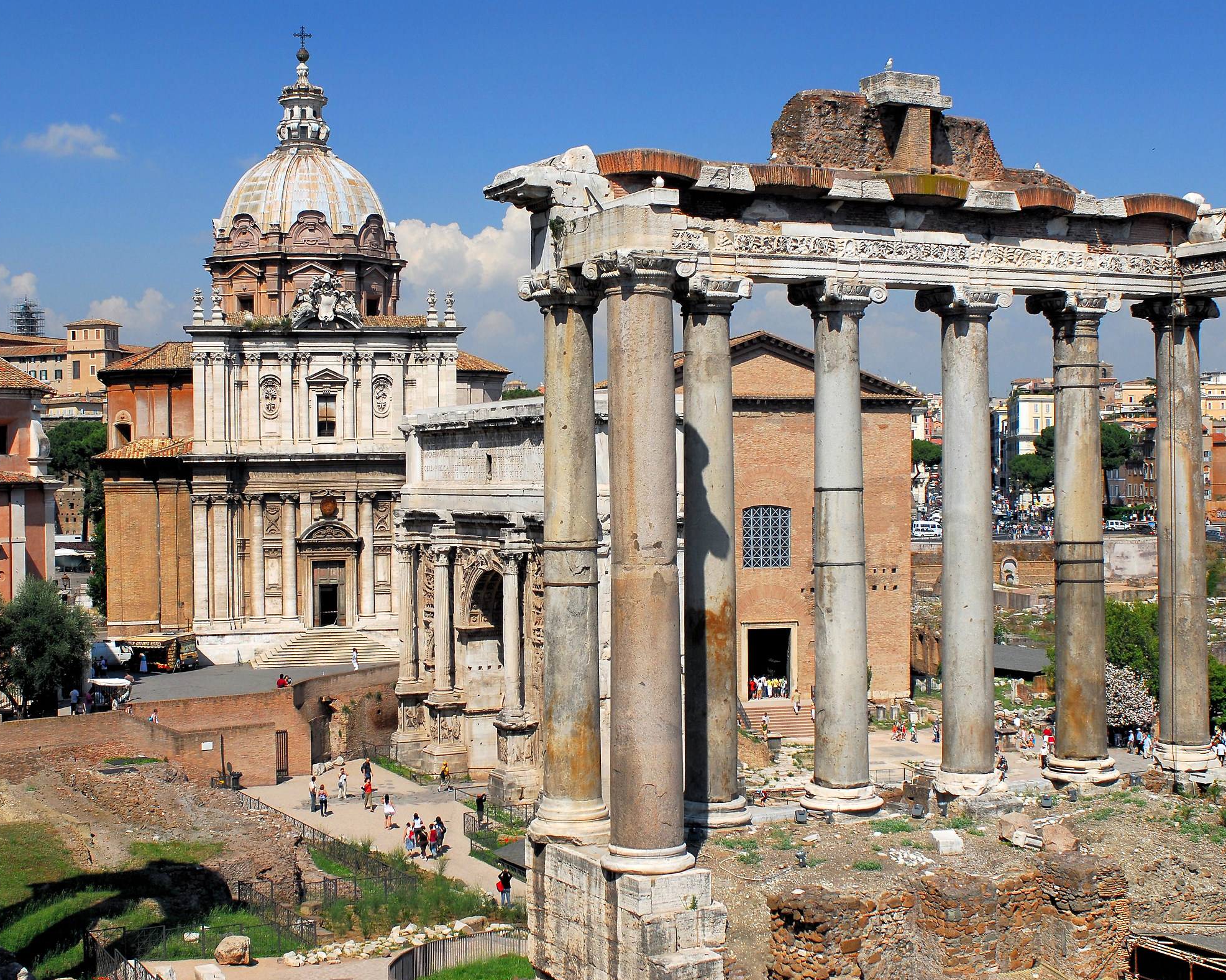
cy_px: 488
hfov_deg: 38.8
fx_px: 1742
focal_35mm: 48
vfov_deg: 31.4
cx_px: 597
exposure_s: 1/180
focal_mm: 28
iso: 100
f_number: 7.1
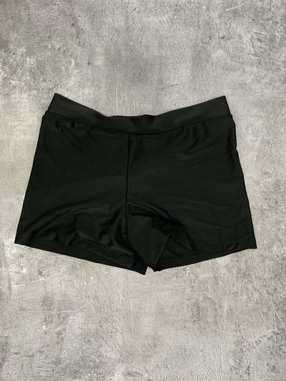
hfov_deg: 53.1
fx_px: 286
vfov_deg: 67.3
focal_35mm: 26
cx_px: 143
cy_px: 190
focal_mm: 4.25
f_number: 1.8
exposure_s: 1/60
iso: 200
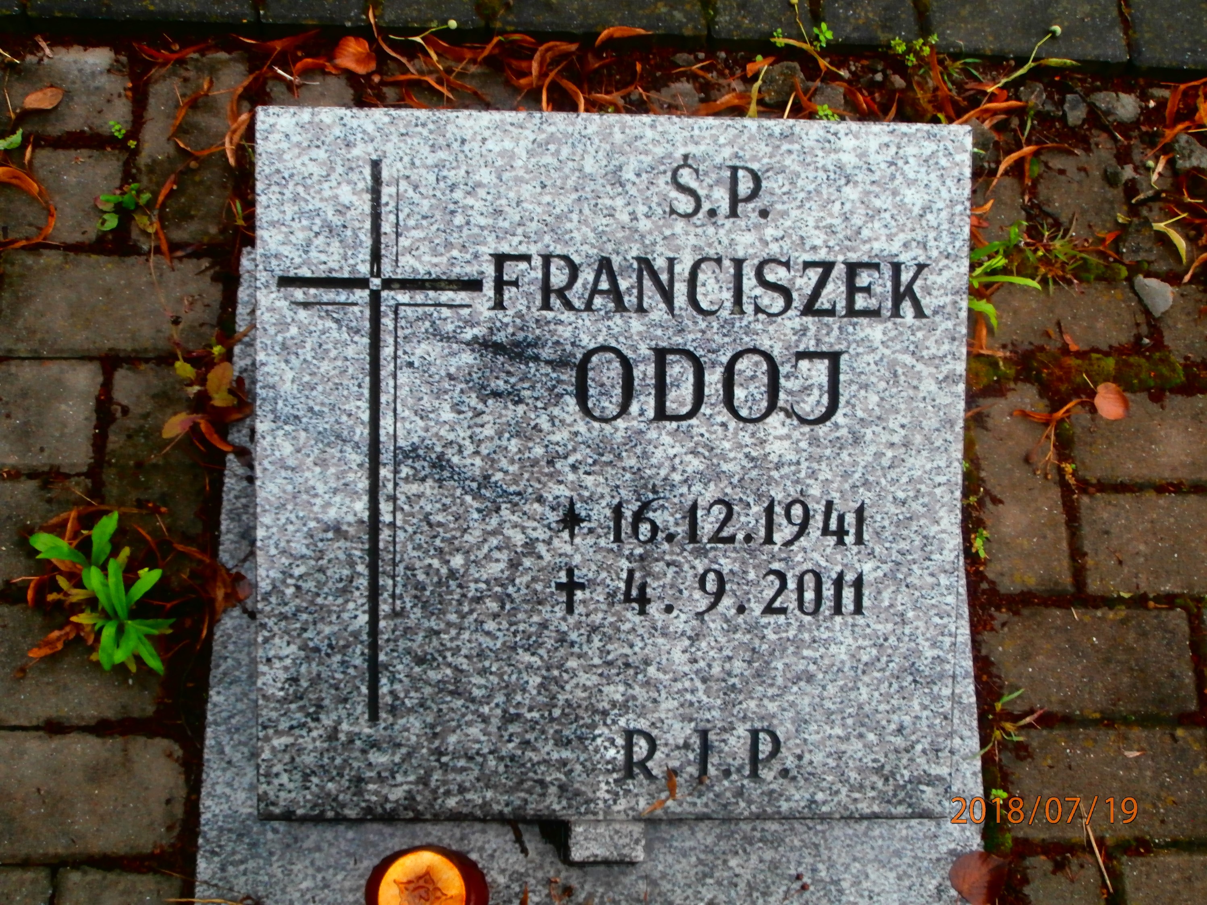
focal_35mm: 38
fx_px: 1325
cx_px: 604
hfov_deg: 49.0
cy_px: 452
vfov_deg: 37.7
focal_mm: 6.67
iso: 160
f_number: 3.9
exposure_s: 1/80
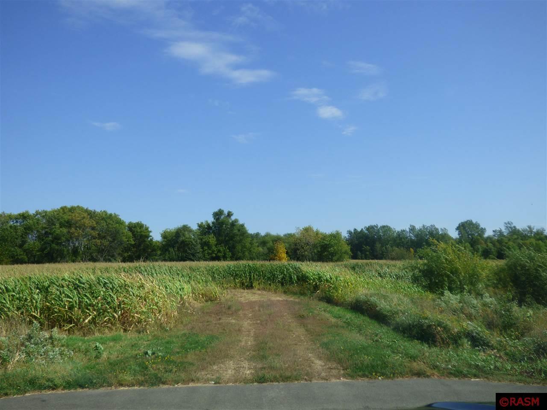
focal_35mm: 36
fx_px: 569
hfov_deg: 51.4
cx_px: 274
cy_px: 205
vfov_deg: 39.7
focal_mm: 6.18
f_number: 3.4
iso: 100
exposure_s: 1/1000
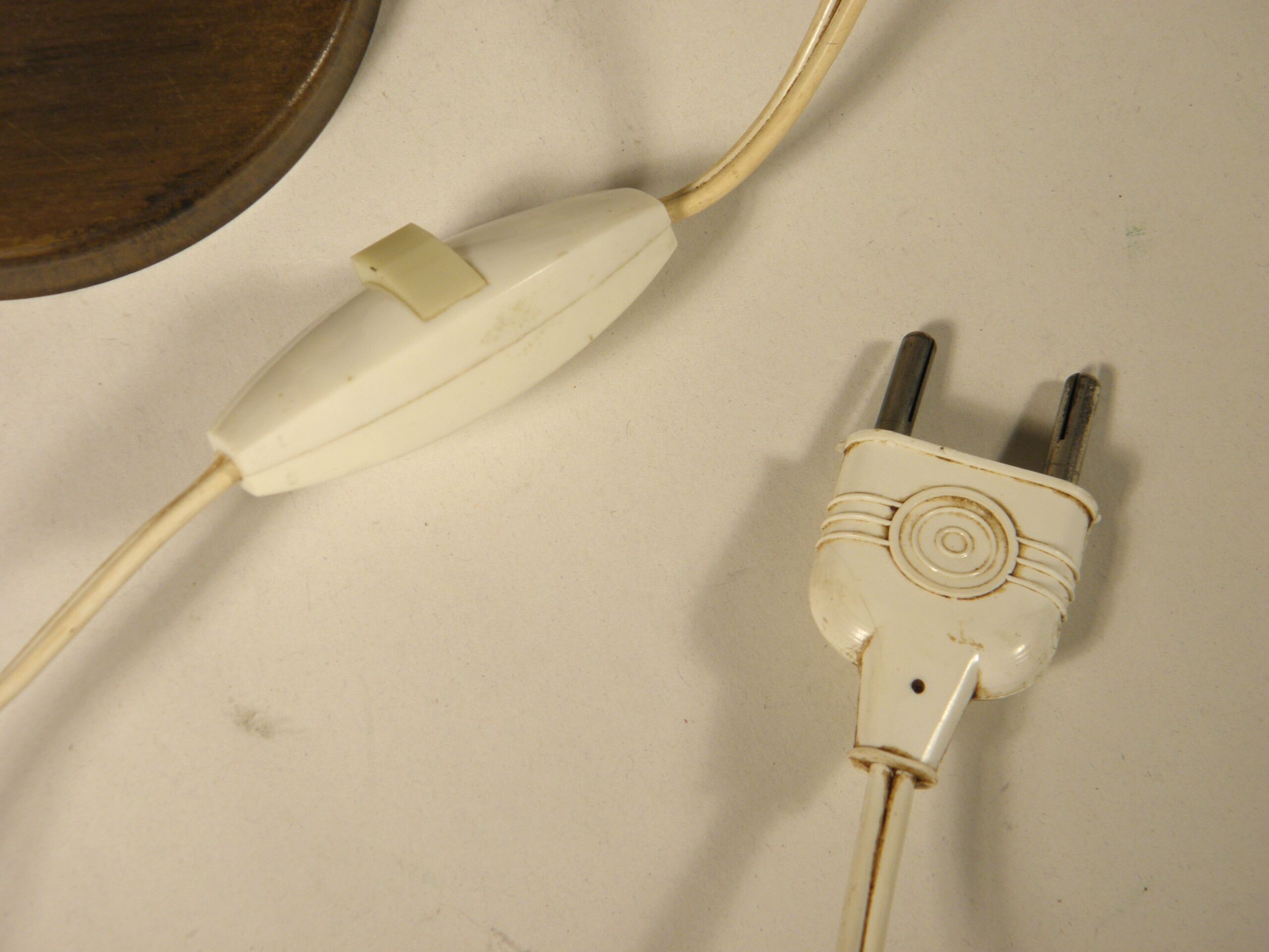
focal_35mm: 80
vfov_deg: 18.4
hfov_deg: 24.4
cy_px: 476
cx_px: 634
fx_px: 2933
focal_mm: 14.3
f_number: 4.4
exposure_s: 1/60
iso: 100
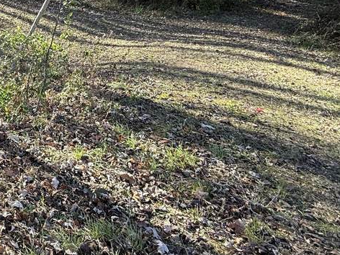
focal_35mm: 38
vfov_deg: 35.6
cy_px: 27
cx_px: -54
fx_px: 373
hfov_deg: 38.3
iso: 50
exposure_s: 1/129
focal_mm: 2.22
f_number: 2.2
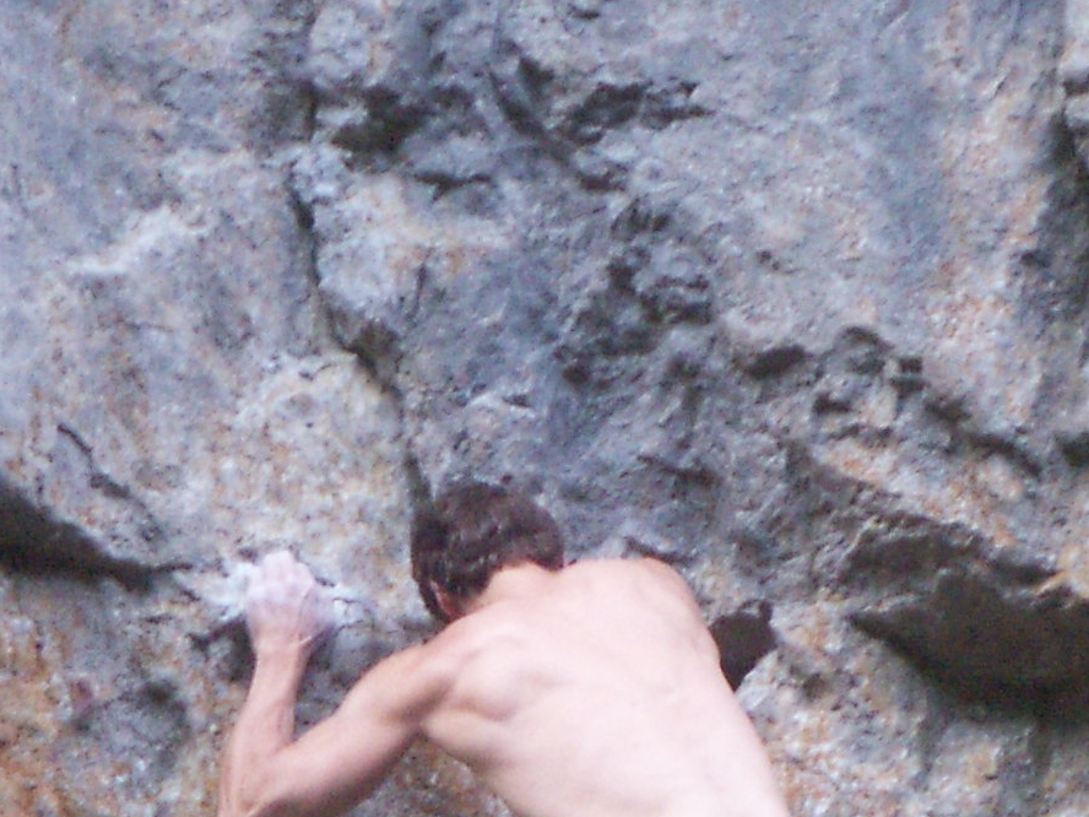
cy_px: 1130
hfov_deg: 4.9
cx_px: 673
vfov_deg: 3.6
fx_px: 12835
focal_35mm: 408
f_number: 3.8
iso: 160
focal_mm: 23.1
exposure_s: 1/25
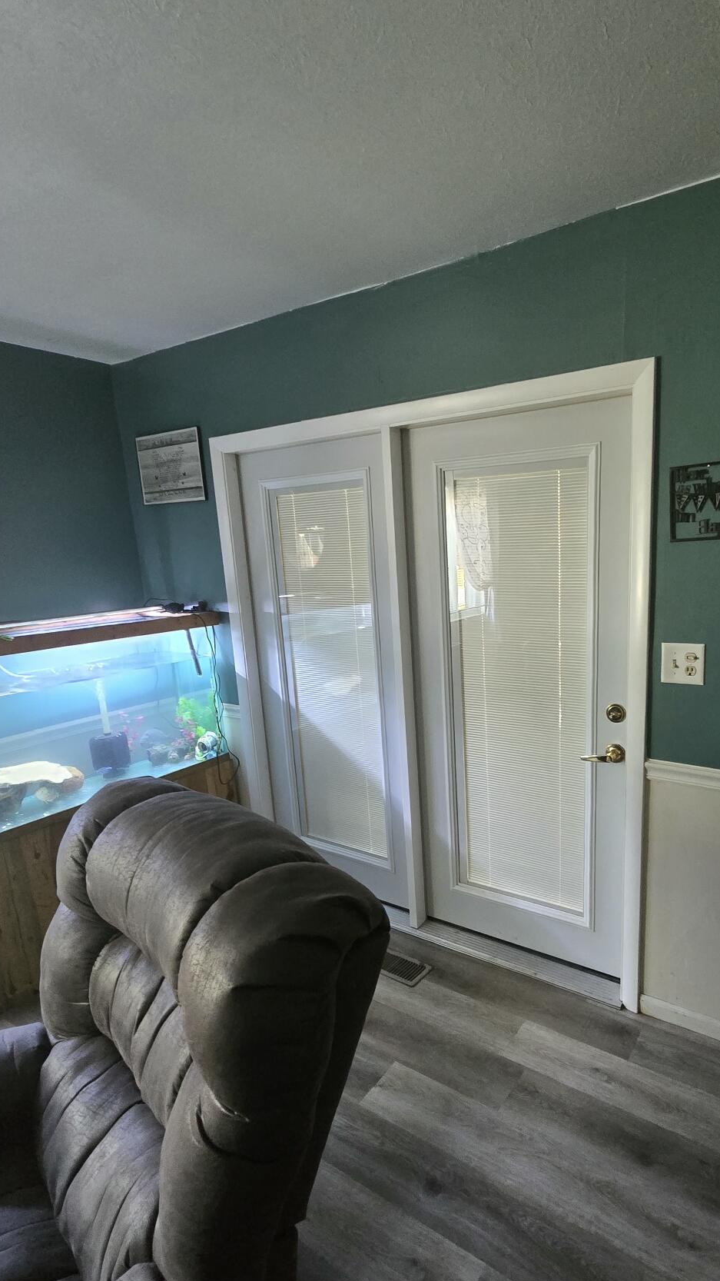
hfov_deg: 62.8
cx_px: 460
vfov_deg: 95.7
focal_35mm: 17
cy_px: 694
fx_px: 577
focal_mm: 2.2
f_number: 2.2
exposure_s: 1/60
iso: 800
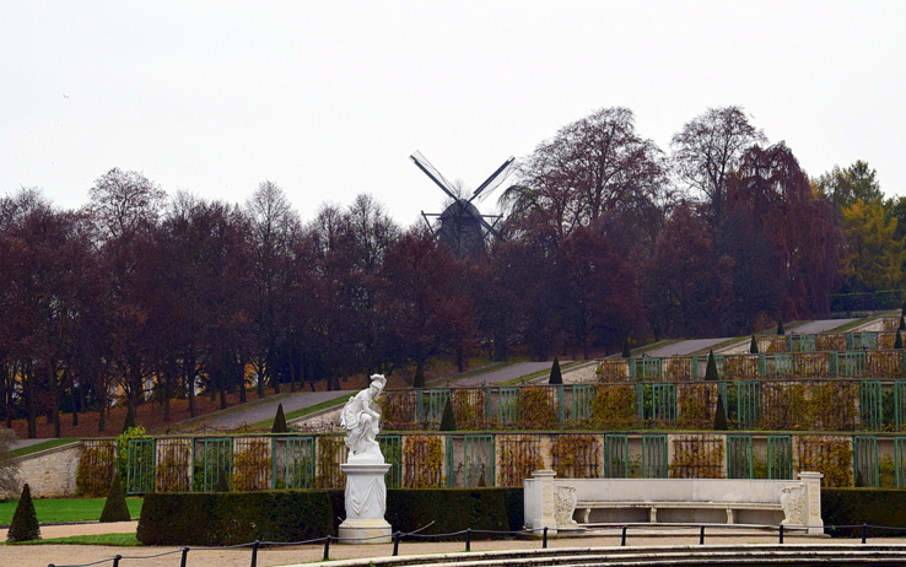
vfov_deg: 17.5
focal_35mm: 75
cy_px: 268
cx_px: 475
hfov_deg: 27.6
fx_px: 1842
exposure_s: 1/100
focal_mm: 45
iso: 400
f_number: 9
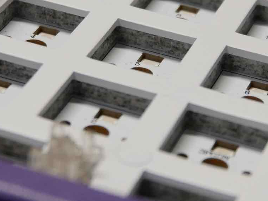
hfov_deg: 11.7
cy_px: 30
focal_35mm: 169
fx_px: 1309
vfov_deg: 8.8
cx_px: 141
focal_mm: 32
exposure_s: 1/80
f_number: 5.5
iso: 1000
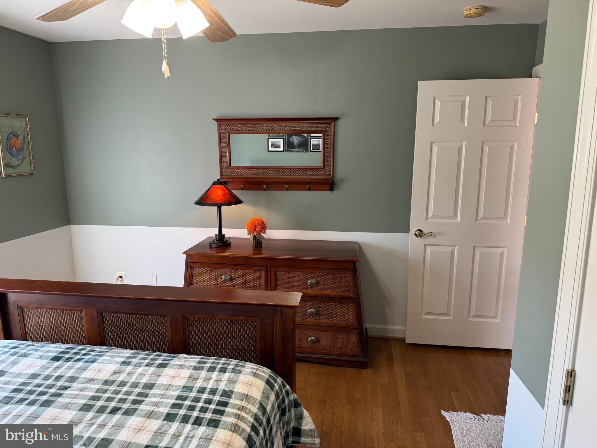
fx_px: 414
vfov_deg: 56.8
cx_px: 298
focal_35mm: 24
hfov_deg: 71.6
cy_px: 224
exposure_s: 1/120
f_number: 1.78
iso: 125
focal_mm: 6.76
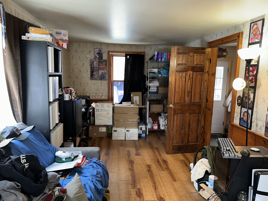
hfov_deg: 71.6
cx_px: 134
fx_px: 186
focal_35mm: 24
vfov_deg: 56.8
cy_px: 100
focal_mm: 6.86
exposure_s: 1/60
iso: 250
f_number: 1.78
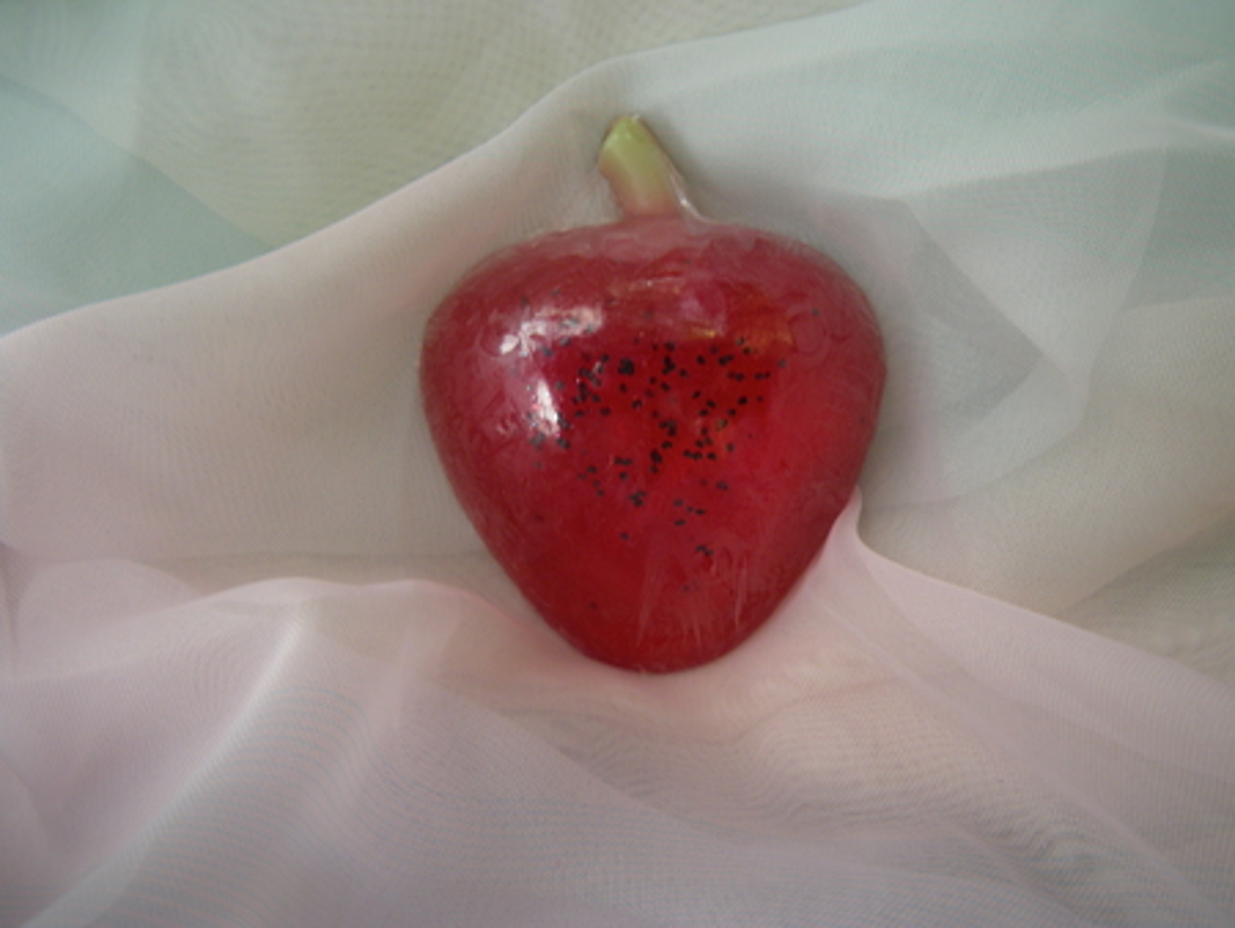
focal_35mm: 28
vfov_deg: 49.8
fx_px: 999
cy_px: 464
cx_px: 618
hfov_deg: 63.4
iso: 80
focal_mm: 5
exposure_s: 1/50
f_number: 3.5
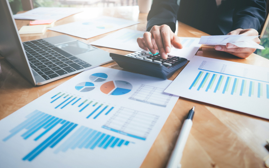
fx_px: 205
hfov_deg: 66.5
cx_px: 137
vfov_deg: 44.5
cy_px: 82
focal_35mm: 28
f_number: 2.8
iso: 250
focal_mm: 18
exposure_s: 1/180
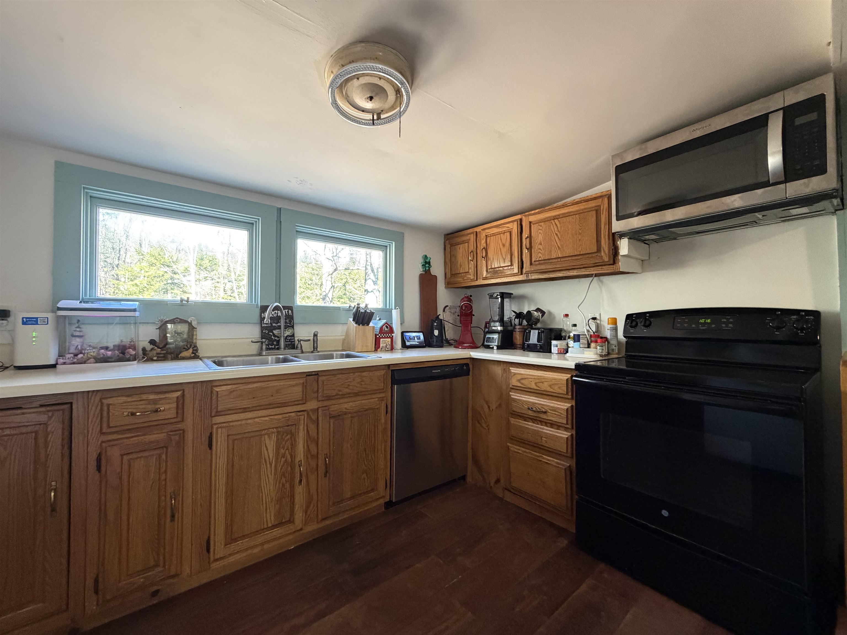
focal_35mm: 14
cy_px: 318
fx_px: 343
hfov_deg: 102.1
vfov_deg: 85.7
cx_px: 424
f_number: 2.2
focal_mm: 2.22
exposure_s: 1/60
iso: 400
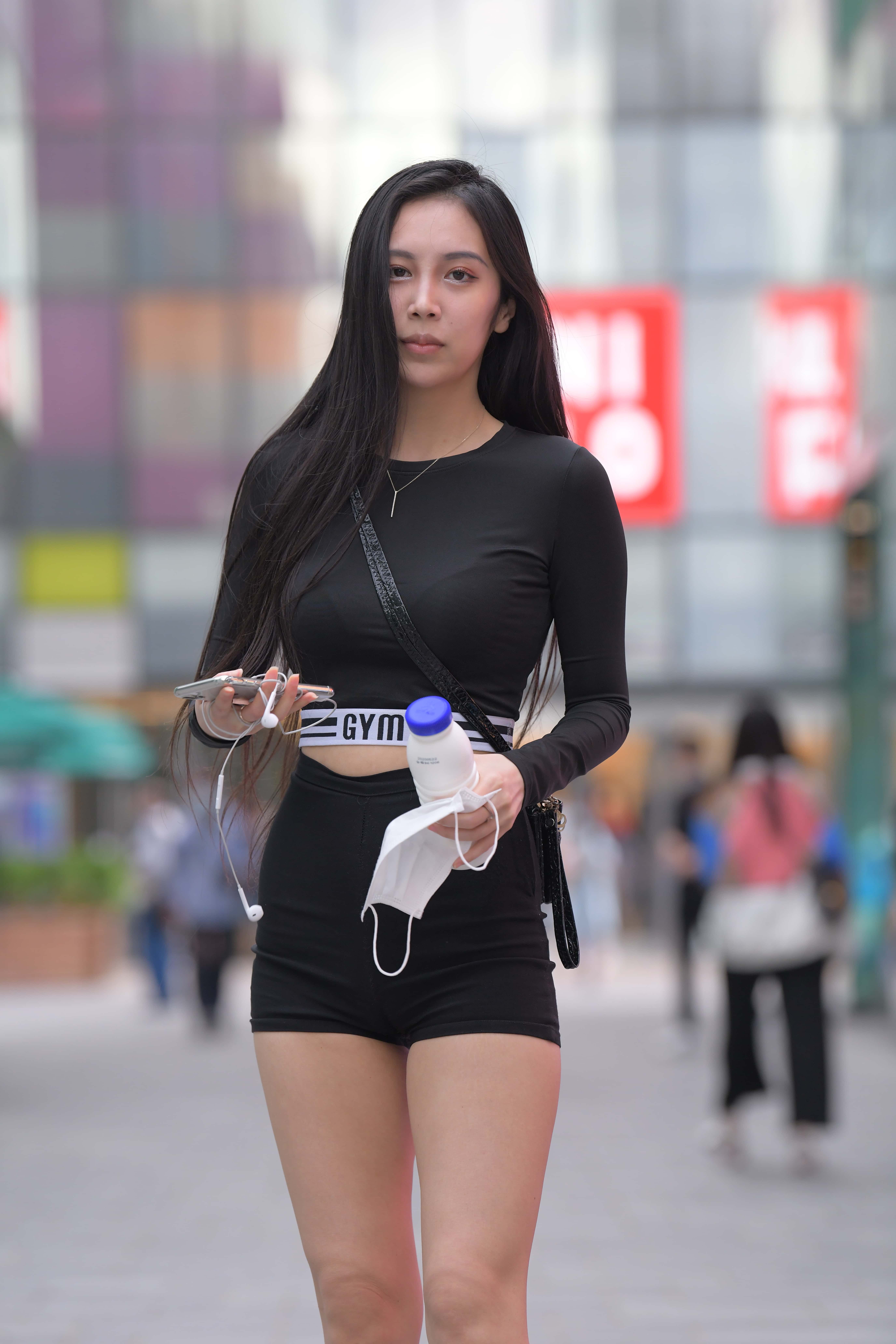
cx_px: 448
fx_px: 5973
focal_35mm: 160
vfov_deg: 12.8
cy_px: 672
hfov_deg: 8.6
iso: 1100
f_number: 4
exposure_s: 1/640
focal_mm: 160
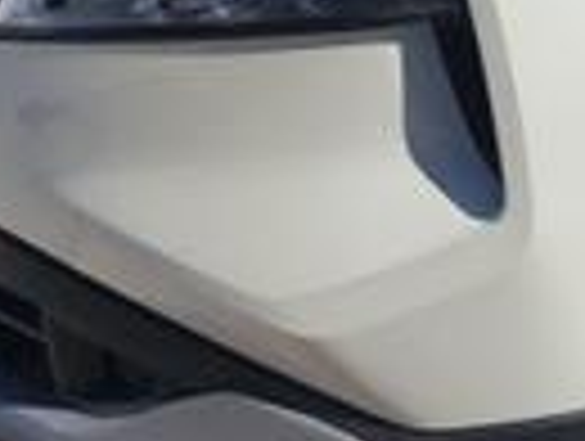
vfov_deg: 16.1
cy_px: -68
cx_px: 792
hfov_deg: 19.9
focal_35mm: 89
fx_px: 1507
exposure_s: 1/1437
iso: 50
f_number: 1.8
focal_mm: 6.4
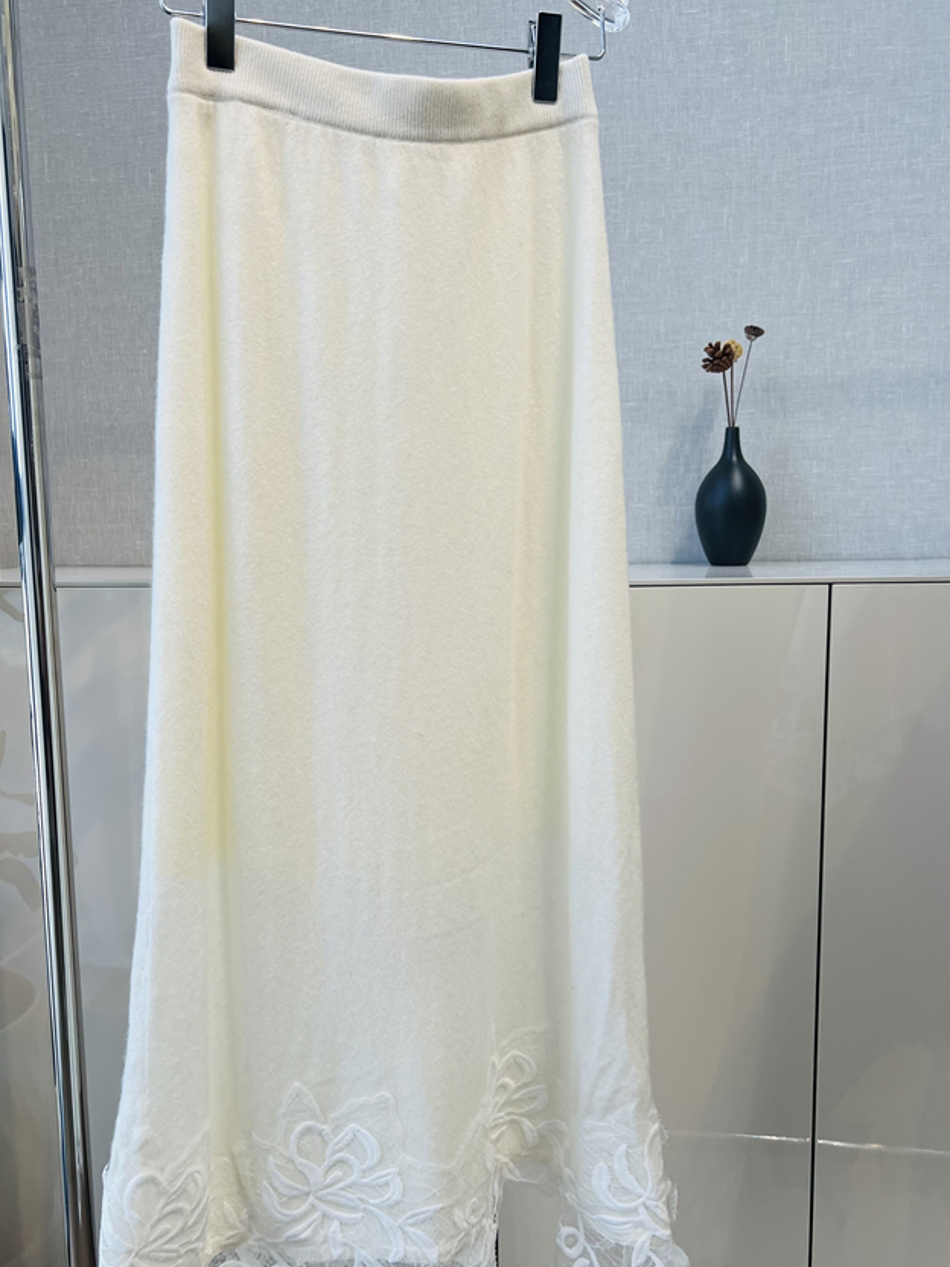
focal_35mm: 30
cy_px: 679
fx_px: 1098
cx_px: 434
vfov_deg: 59.9
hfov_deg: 46.7
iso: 50
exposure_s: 1/549
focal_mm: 5.7
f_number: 1.5
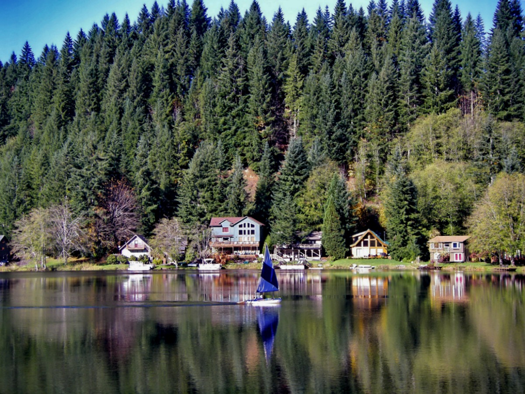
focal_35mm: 78
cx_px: 262
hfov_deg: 25.0
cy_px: 197
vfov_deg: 18.9
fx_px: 1183
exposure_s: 1/125
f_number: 3.9
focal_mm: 12.8
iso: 64
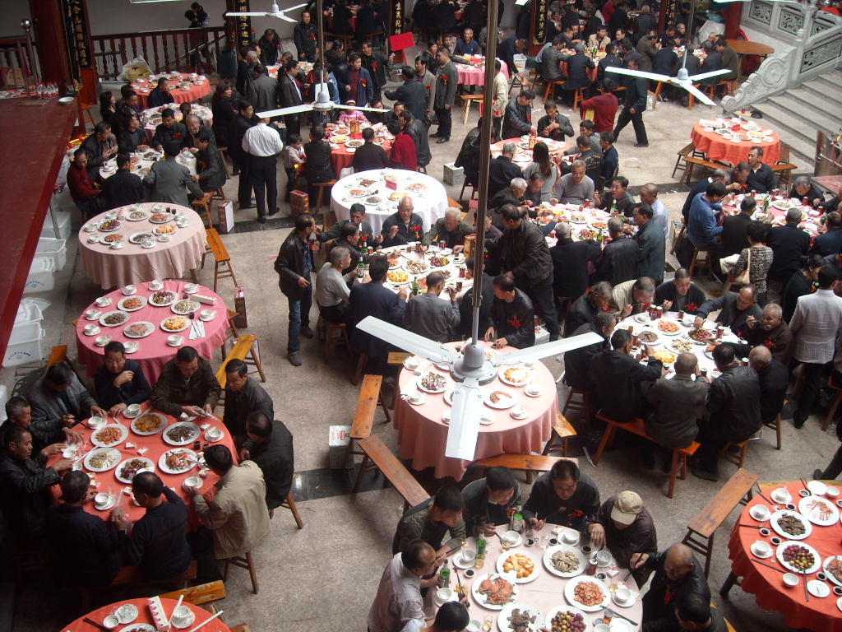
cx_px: 421
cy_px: 316
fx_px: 851
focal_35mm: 35
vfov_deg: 40.7
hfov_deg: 52.6
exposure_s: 1/76
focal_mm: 5.7
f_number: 2.8
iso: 64
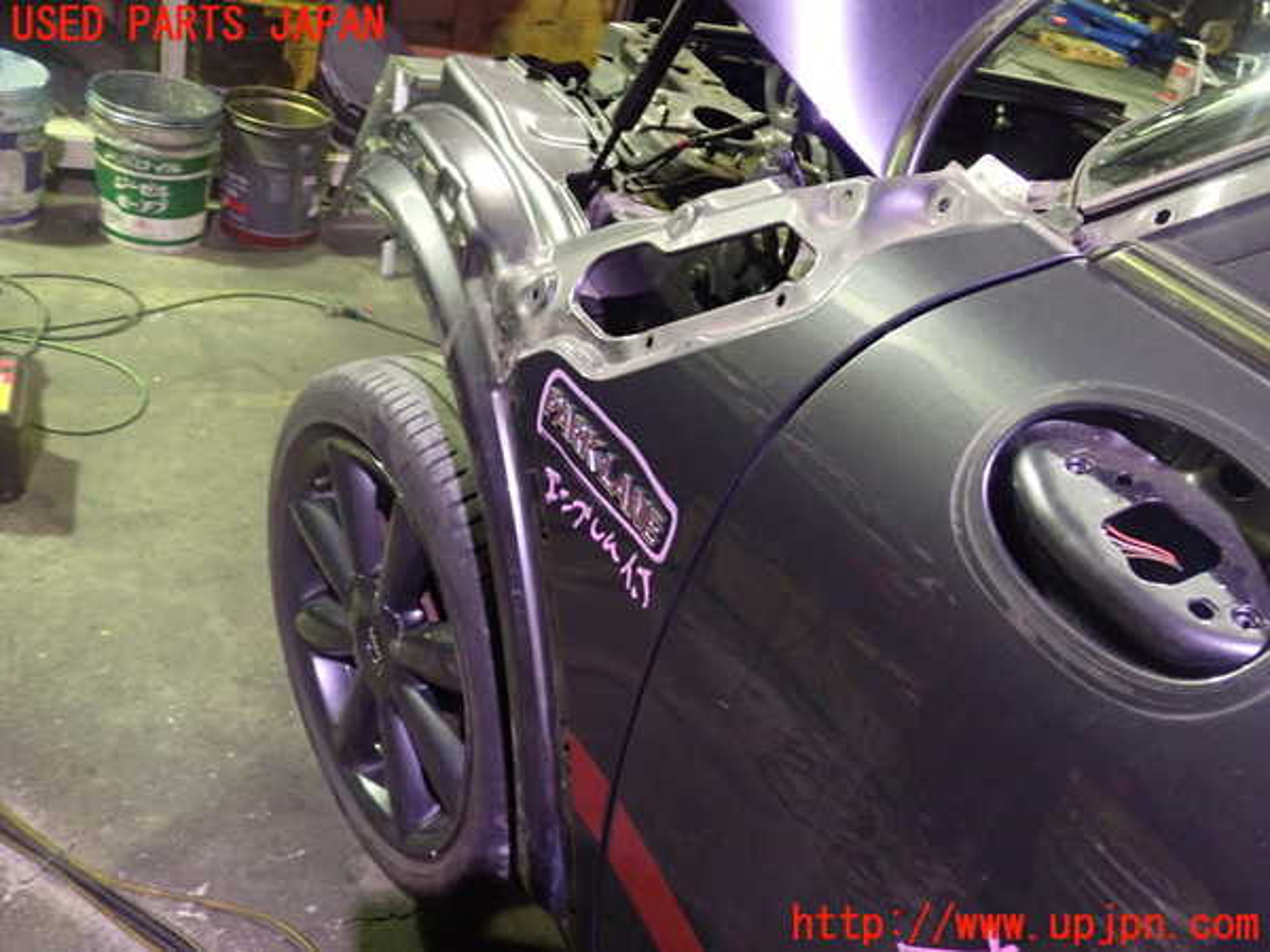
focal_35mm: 30
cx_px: 635
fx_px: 1101
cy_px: 476
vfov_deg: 46.8
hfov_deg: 60.0
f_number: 2.3
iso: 800
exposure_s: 1/15
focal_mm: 5.4
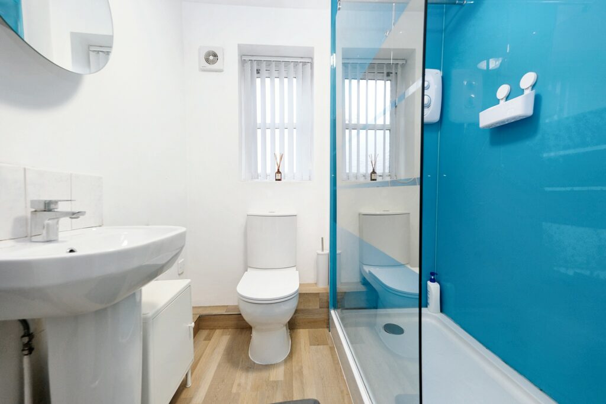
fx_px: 253
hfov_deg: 100.4
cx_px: 303
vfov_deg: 77.3
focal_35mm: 15
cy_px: 202
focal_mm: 10
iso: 640
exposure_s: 1/60
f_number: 4
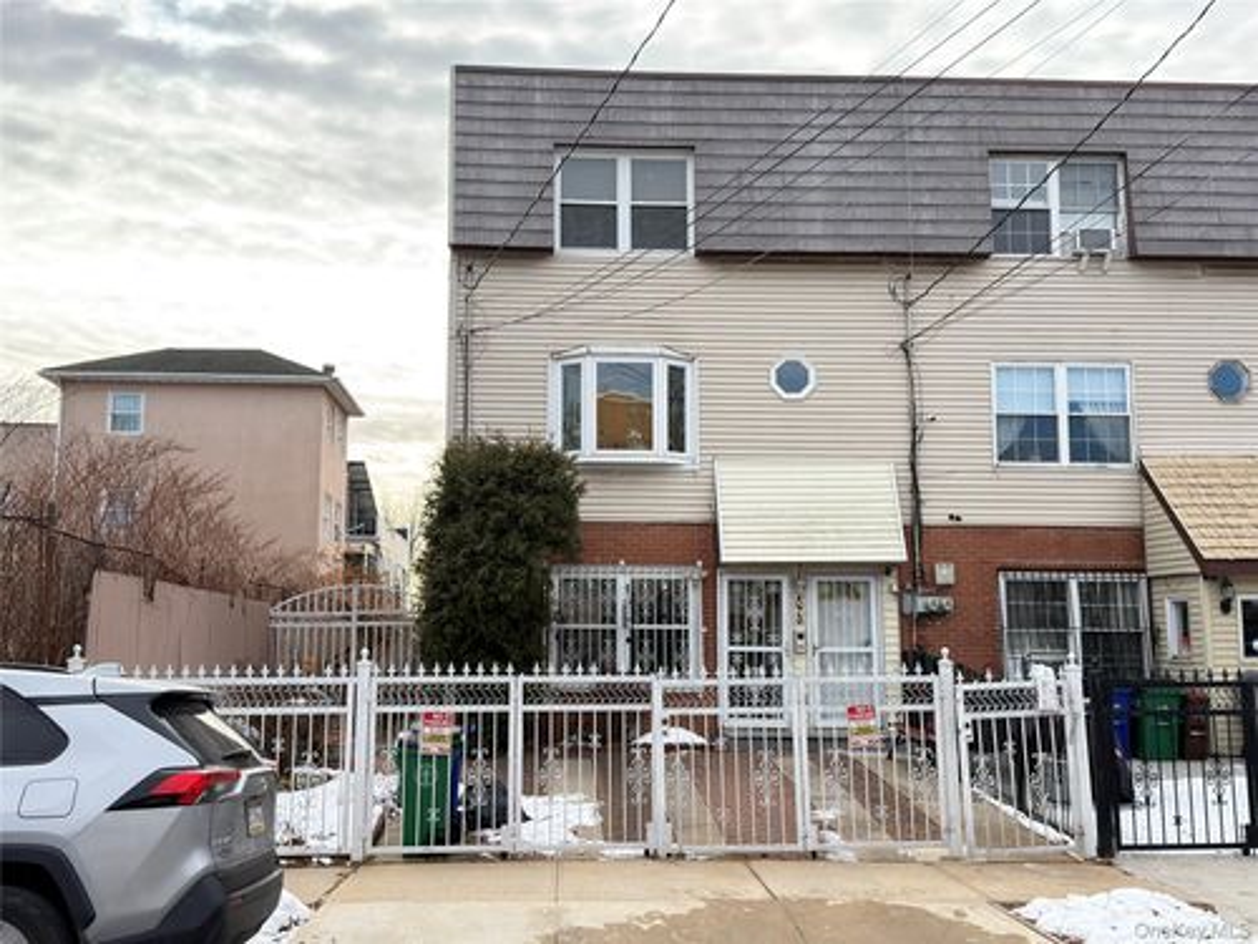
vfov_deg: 38.7
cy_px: 472
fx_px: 1345
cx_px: 629
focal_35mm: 37
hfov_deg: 50.1
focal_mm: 6.76
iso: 80
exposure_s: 1/2262
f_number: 1.78
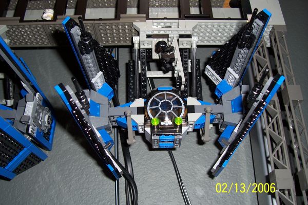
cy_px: 102
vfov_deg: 38.8
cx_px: 154
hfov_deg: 55.8
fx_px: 291
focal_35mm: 34
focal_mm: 5.6
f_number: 2.7
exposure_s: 1/60
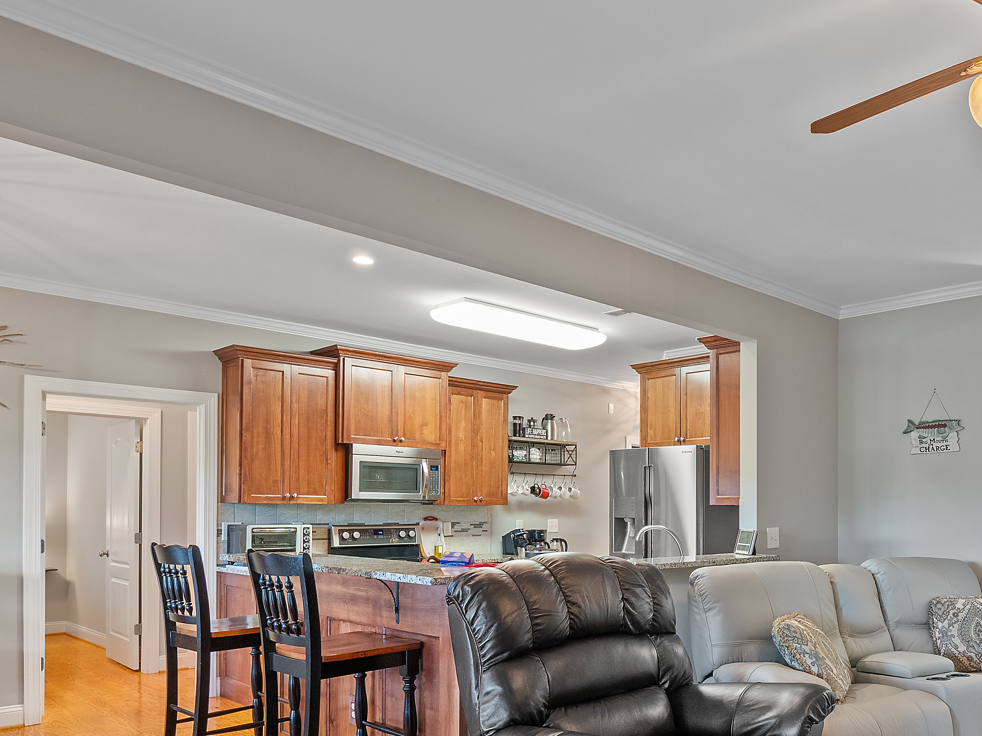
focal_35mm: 27
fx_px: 766
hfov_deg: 62.7
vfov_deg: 50.2
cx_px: 698
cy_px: 508
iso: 400
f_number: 5.6
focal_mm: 8
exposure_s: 1/2
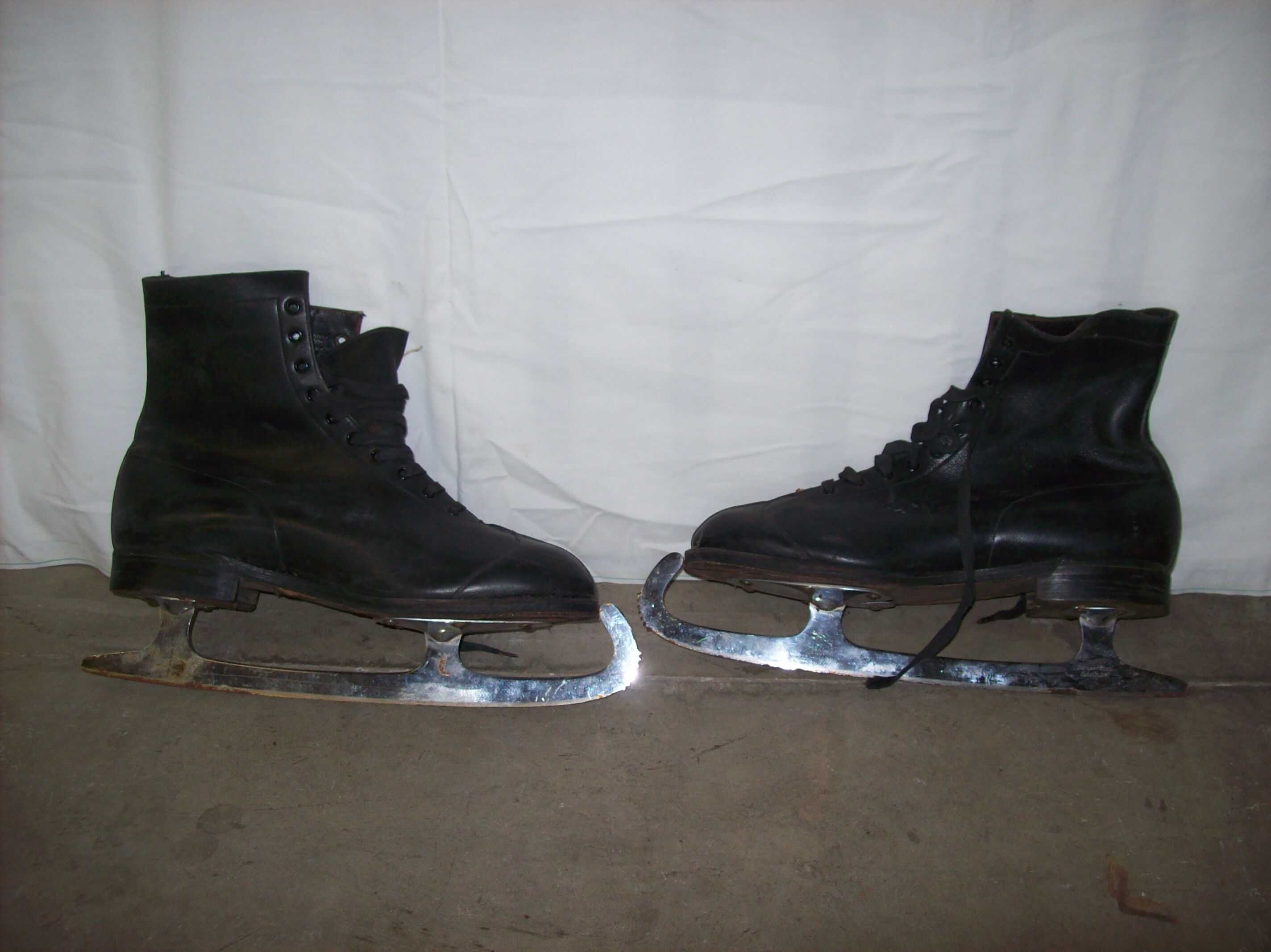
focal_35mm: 36
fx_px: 1321
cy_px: 476
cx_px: 636
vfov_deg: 39.6
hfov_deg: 51.4
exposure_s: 1/64
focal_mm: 6
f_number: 2.7
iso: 80
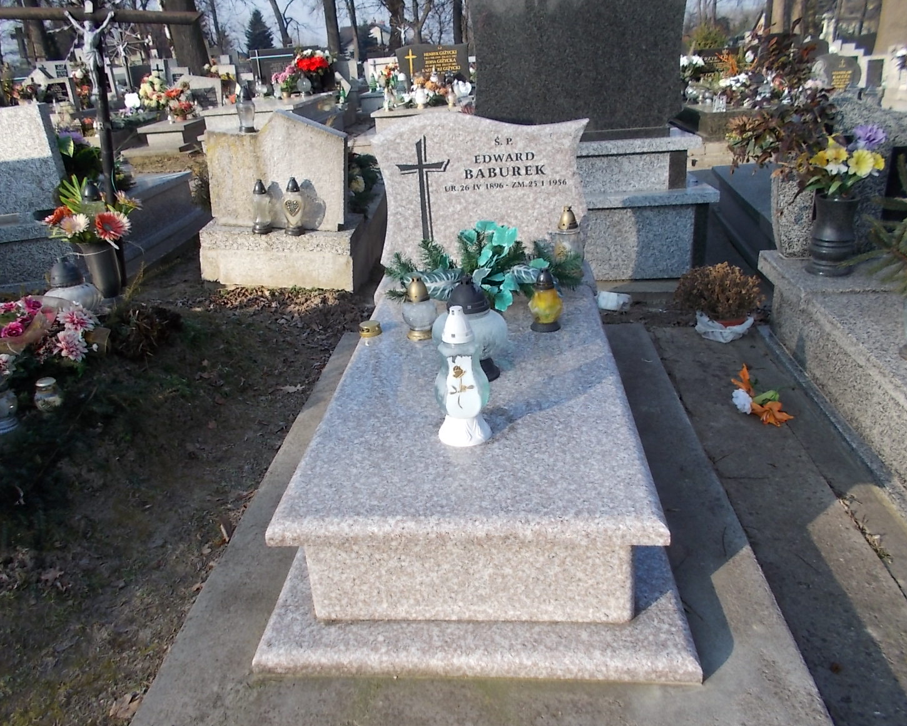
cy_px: 358
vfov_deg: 51.5
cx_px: 420
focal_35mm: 28
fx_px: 752
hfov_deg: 62.1
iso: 80
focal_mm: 4.6
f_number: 3.2
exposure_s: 1/400
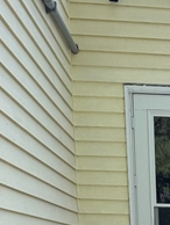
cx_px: 272
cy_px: 379
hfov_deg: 14.3
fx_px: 621
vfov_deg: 17.5
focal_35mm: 95
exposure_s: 1/1151
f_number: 1.78
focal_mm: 6.76
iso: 80
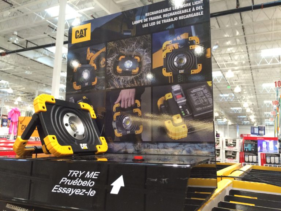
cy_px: 106
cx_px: 140
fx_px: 235
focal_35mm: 29
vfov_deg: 48.2
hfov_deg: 61.7
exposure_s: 1/30
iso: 160
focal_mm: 4.15
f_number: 2.2
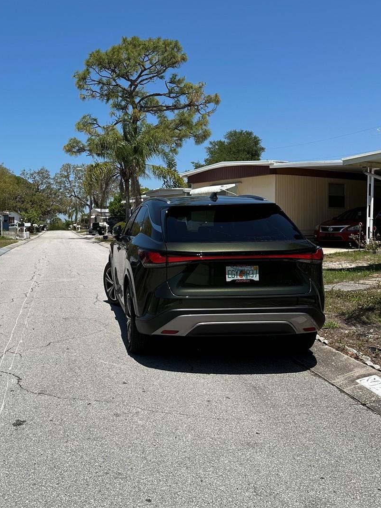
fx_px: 528
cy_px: 253
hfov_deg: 38.8
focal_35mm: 36
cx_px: 102
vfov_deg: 51.4
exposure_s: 1/7042
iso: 80
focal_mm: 6.86
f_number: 1.78
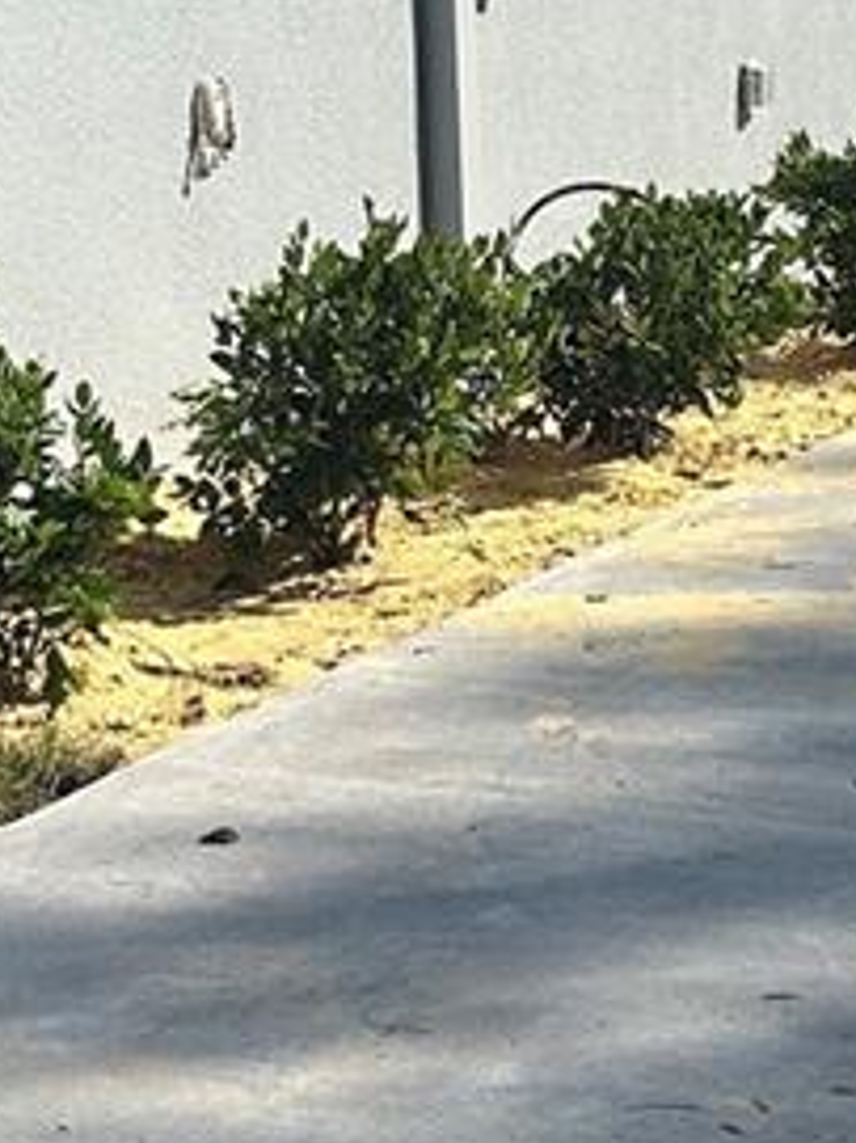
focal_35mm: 115
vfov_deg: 17.0
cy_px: 257
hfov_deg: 12.9
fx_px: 3795
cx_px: 519
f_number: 1.5
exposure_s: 1/5076
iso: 50
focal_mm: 5.7
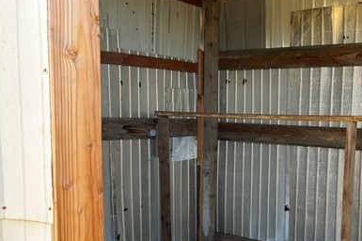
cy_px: 161
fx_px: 452
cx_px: 279
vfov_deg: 29.6
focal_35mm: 45
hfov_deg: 42.1
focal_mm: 5.96
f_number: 1.6
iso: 40
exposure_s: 1/122
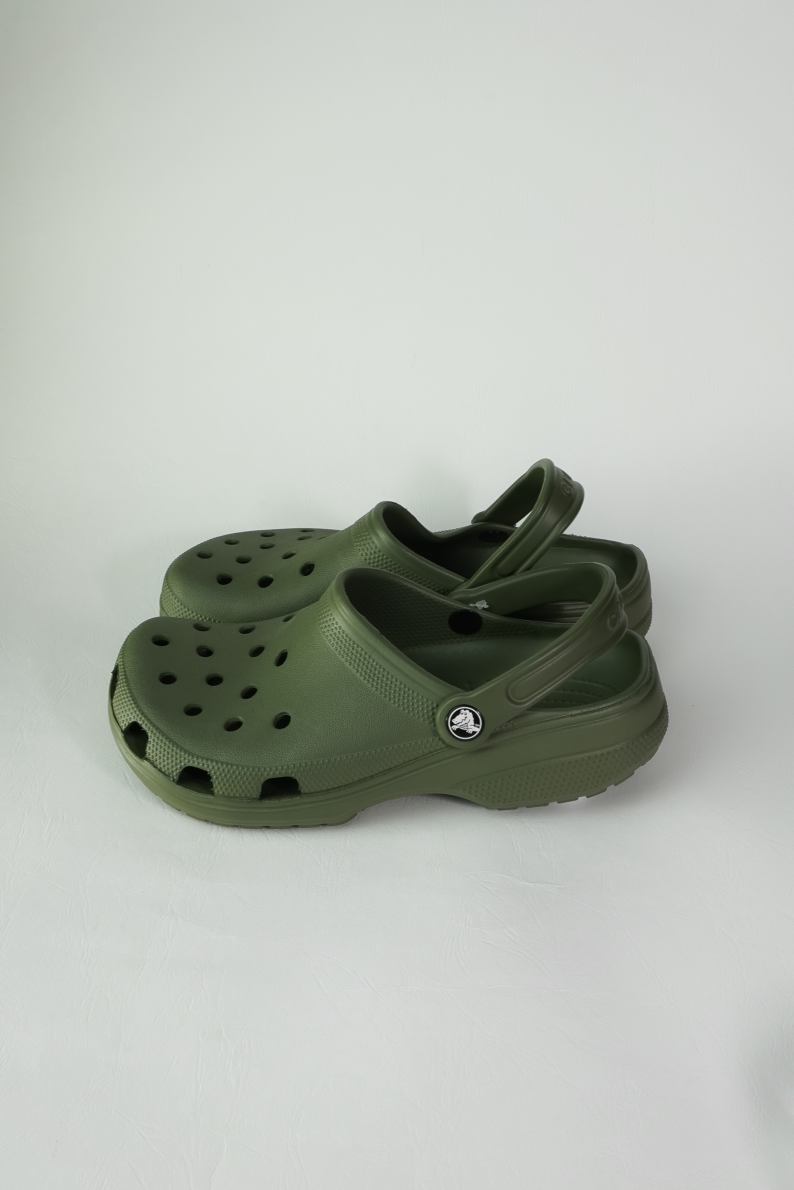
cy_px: 595
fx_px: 1026
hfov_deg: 42.3
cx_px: 397
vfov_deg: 60.3
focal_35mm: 31
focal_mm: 21
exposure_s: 1/20
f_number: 16
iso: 250
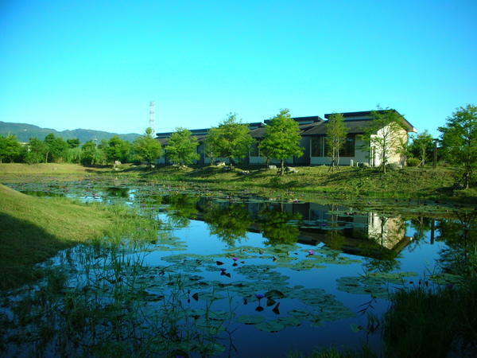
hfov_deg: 52.6
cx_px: 238
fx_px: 482
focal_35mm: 35
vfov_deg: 40.7
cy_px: 179
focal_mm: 5.8
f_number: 8.5
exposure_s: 1/81.6
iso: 50
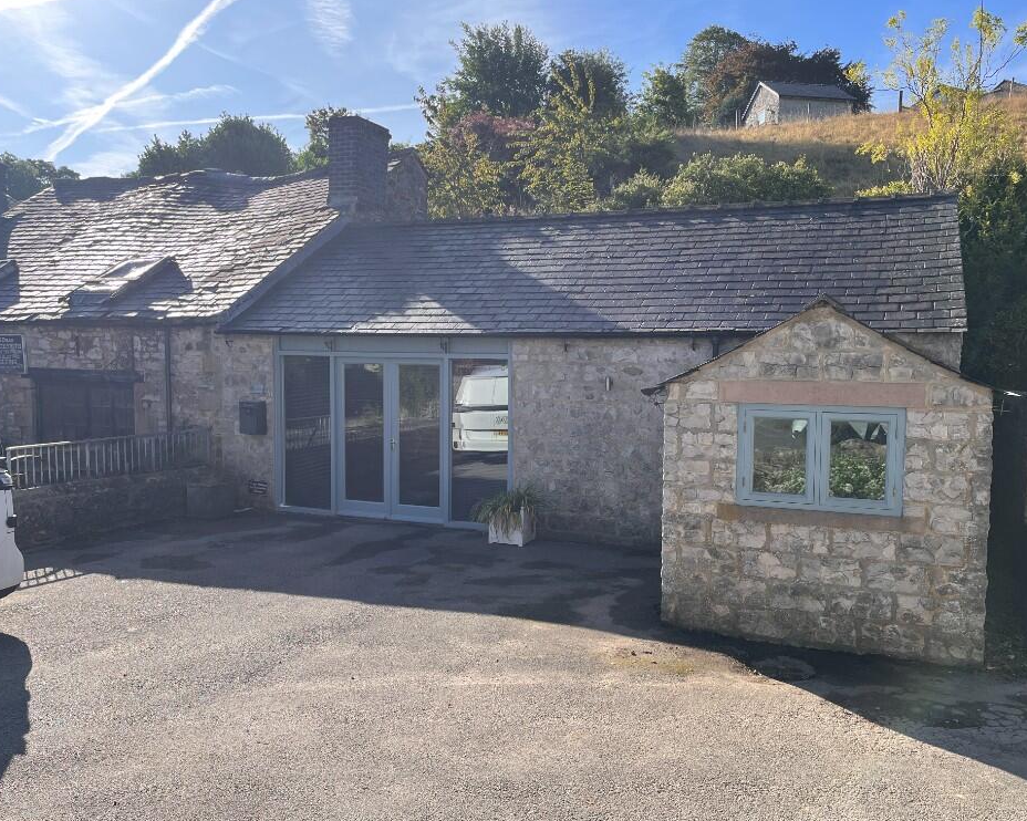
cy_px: 417
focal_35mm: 28
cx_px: 552
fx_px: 851
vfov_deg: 51.5
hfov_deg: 62.1
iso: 50
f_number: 1.6
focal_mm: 5.1
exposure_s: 1/1748
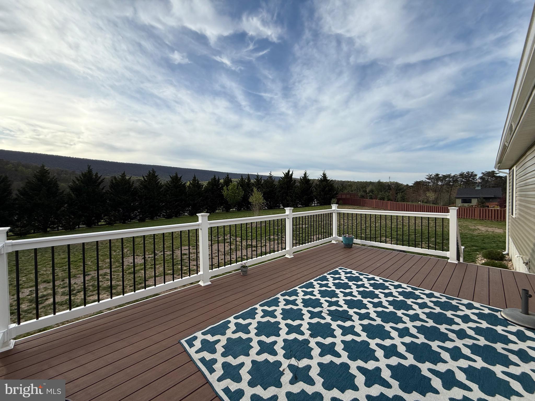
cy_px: 200
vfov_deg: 85.7
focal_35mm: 14
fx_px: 216
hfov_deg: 102.1
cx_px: 268
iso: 50
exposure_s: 1/1656
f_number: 2.2
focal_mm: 2.22
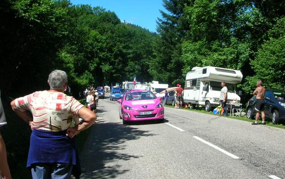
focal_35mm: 38
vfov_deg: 33.6
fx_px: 295
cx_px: 143
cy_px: 77
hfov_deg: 51.5
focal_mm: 5.8
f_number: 5.6
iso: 50
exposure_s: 1/230
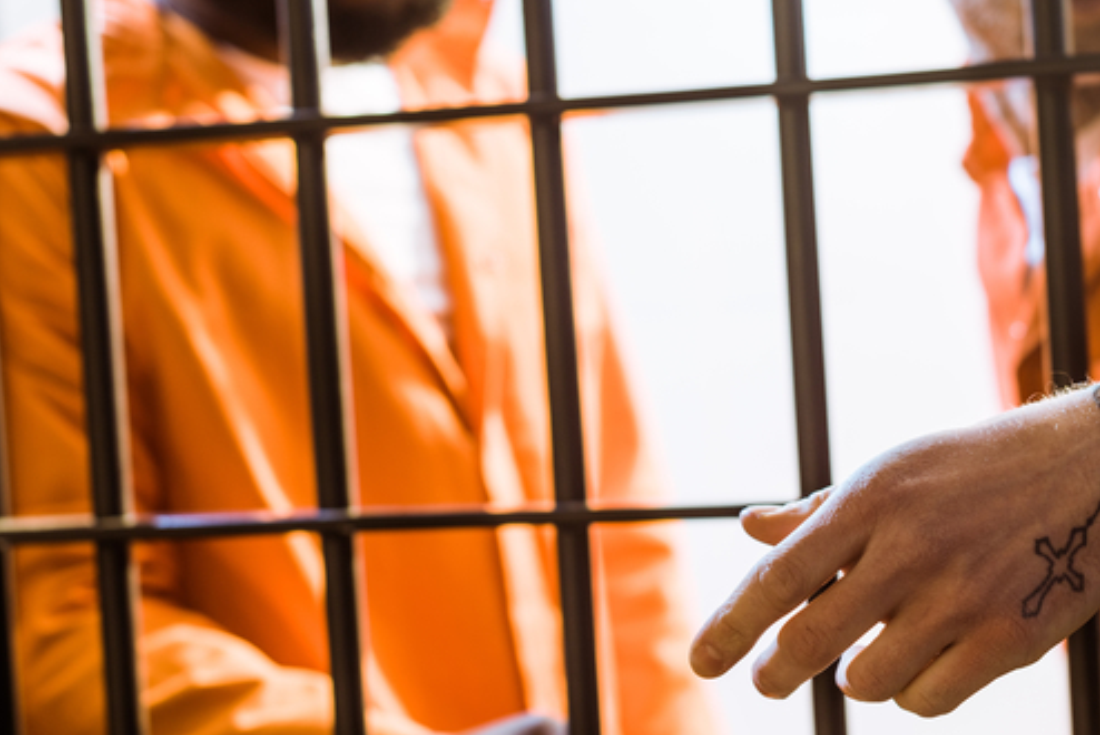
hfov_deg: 25.0
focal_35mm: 81
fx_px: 2476
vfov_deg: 16.9
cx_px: 664
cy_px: 454
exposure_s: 1/200
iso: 100
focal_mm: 50
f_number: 3.2
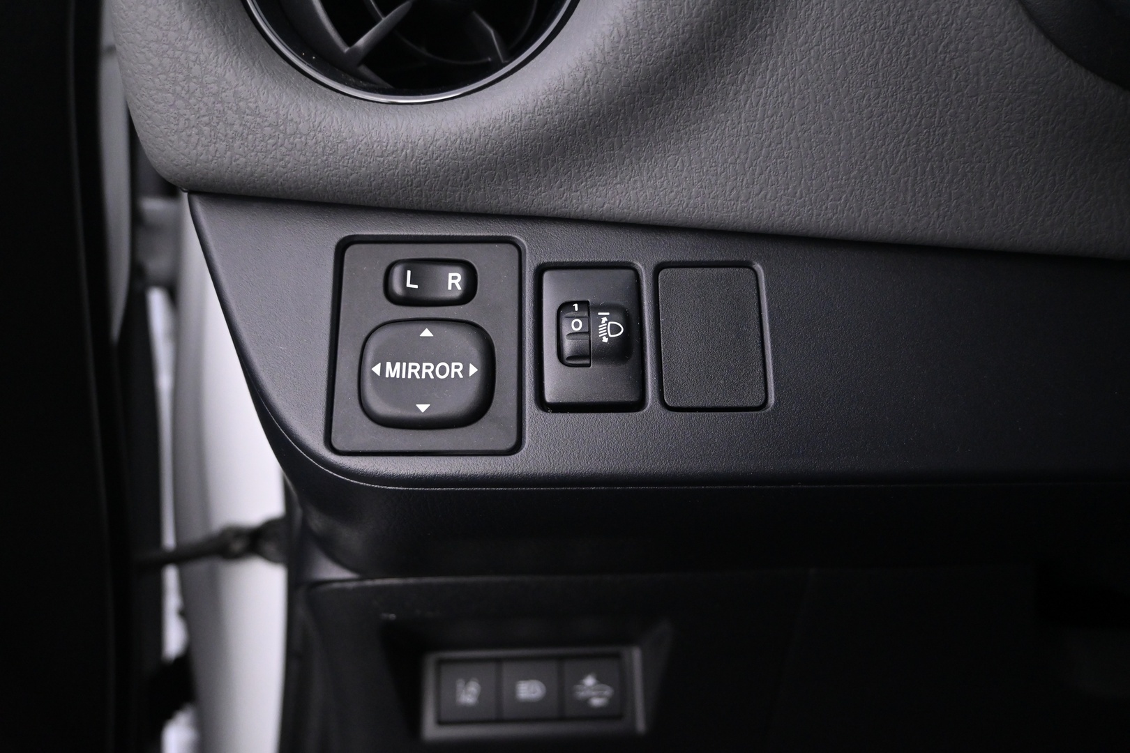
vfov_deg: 44.6
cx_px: 565
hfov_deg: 63.2
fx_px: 918
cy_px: 376
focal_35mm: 29
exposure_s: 1/20
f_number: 3.8
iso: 2500
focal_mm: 19.5
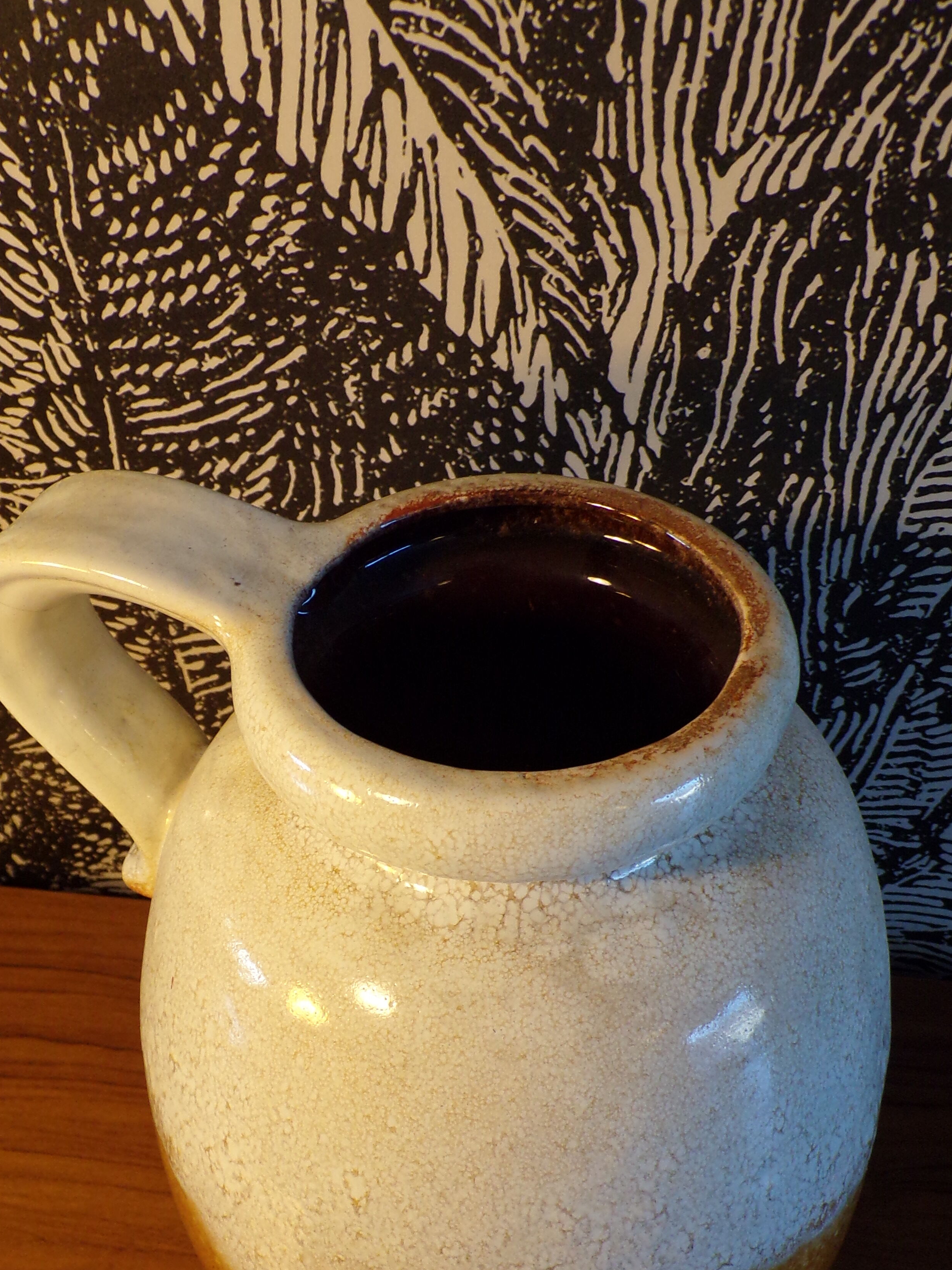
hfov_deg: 36.8
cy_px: 815
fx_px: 1430
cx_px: 446
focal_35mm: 39
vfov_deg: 47.3
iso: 184
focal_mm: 5
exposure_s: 1/34
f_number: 3.1
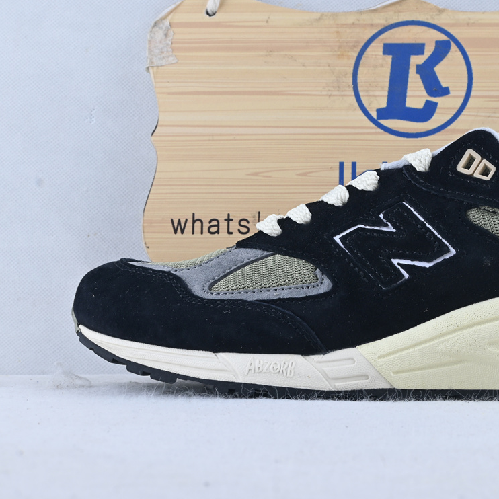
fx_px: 1093
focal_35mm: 67
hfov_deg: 25.3
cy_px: 257
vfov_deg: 25.7
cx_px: 397
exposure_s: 1/13
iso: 100
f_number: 10
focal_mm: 32.5
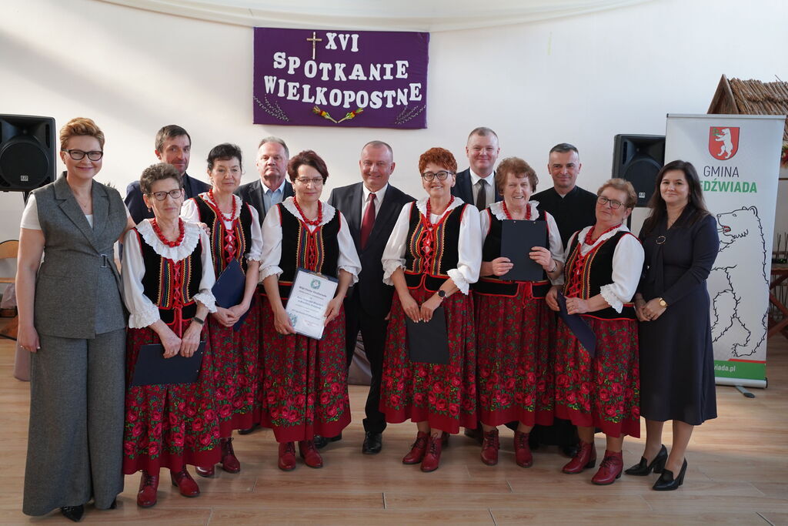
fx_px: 766
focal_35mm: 35
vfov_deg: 37.9
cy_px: 263
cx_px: 394
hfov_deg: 54.4
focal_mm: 35
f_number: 4
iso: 2000
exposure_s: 1/160
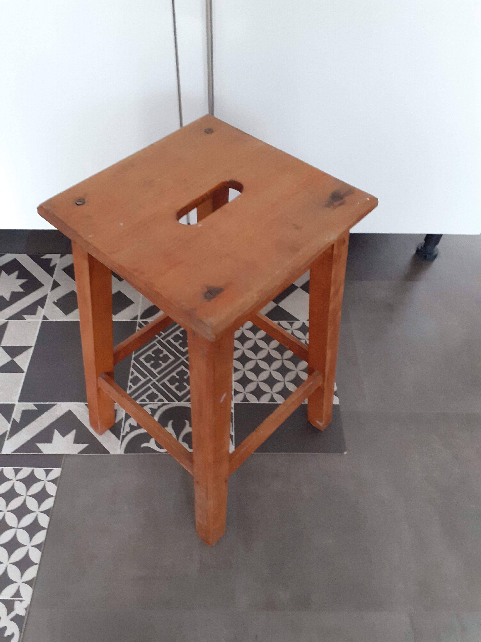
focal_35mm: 27
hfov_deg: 51.4
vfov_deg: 65.3
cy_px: 321
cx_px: 240
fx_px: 500
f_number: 1.9
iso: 250
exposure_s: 1/33
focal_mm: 3.6
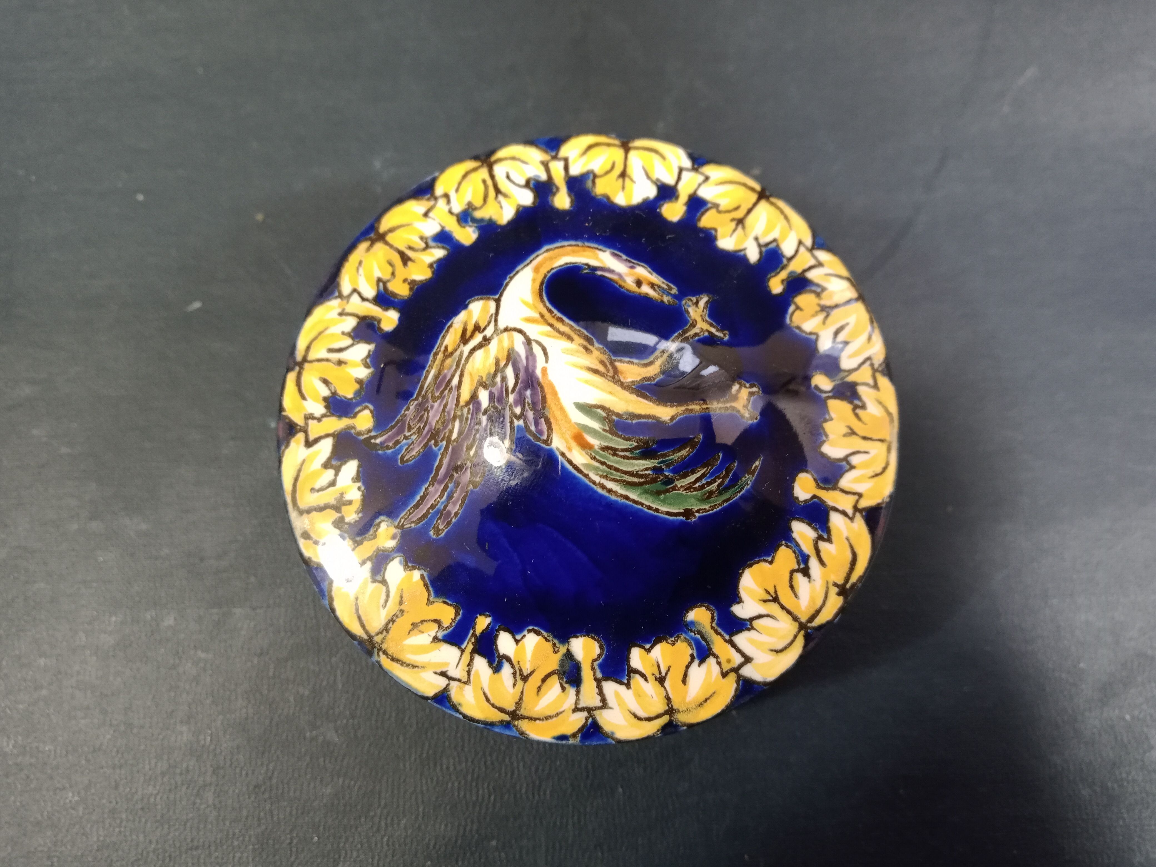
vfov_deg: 51.4
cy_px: 434
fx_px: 902
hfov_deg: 65.3
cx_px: 578
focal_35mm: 27
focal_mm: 3.54
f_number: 2
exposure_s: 1/33.3
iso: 434
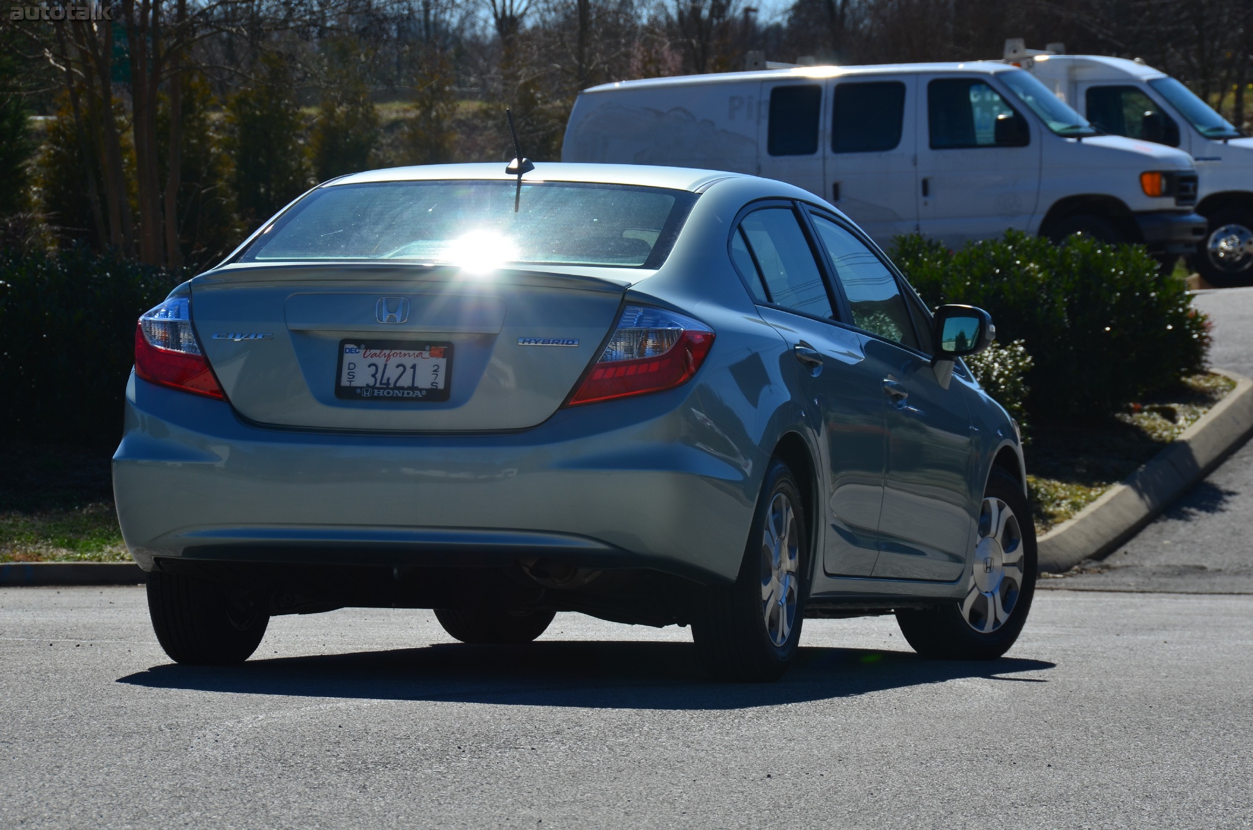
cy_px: 415
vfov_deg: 6.8
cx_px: 626
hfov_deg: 10.2
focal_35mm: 202
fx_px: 7034
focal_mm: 135
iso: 100
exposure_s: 1/250
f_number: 13
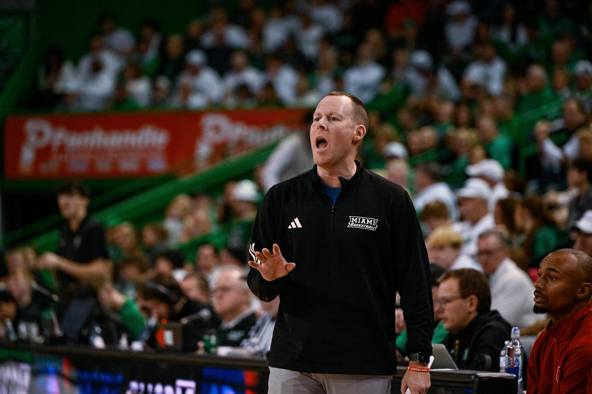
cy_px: 197
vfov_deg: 6.9
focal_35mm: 200
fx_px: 3289
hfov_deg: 10.3
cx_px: 296
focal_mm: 200
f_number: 3.5
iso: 3200
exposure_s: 1/5000
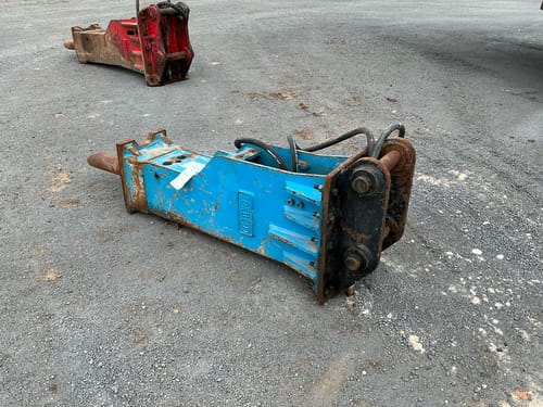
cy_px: 204
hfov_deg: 63.4
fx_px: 439
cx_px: 272
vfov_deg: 49.7
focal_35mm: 28
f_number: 1.8
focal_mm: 3
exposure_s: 1/500
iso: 25
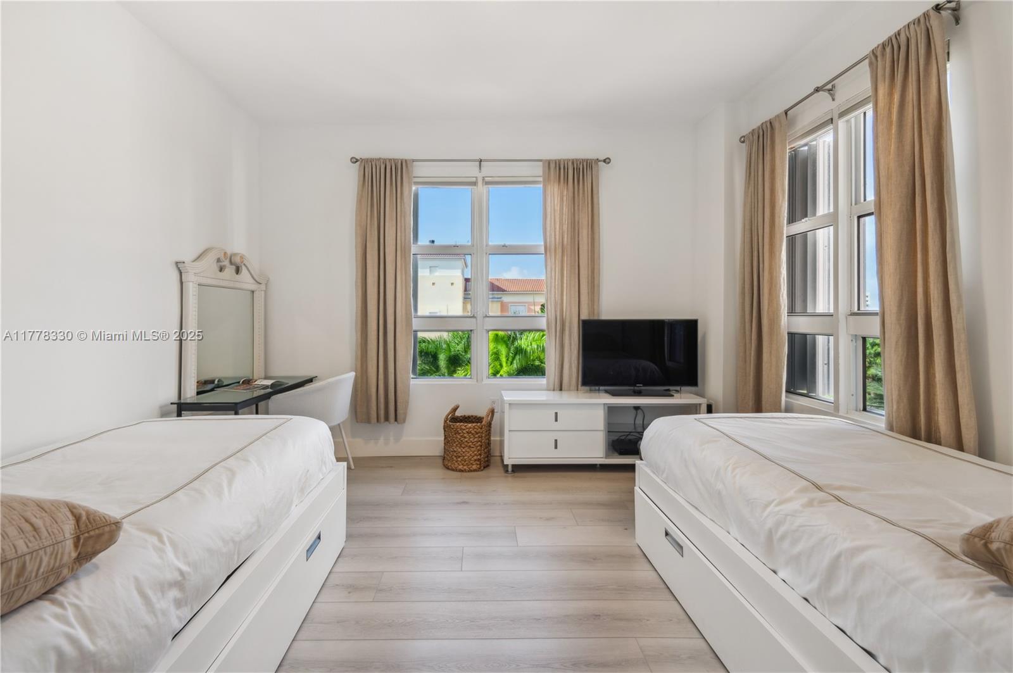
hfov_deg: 96.8
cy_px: 336
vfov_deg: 73.6
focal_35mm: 16
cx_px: 506
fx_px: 450
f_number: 8
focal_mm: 16
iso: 250
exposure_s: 1/125
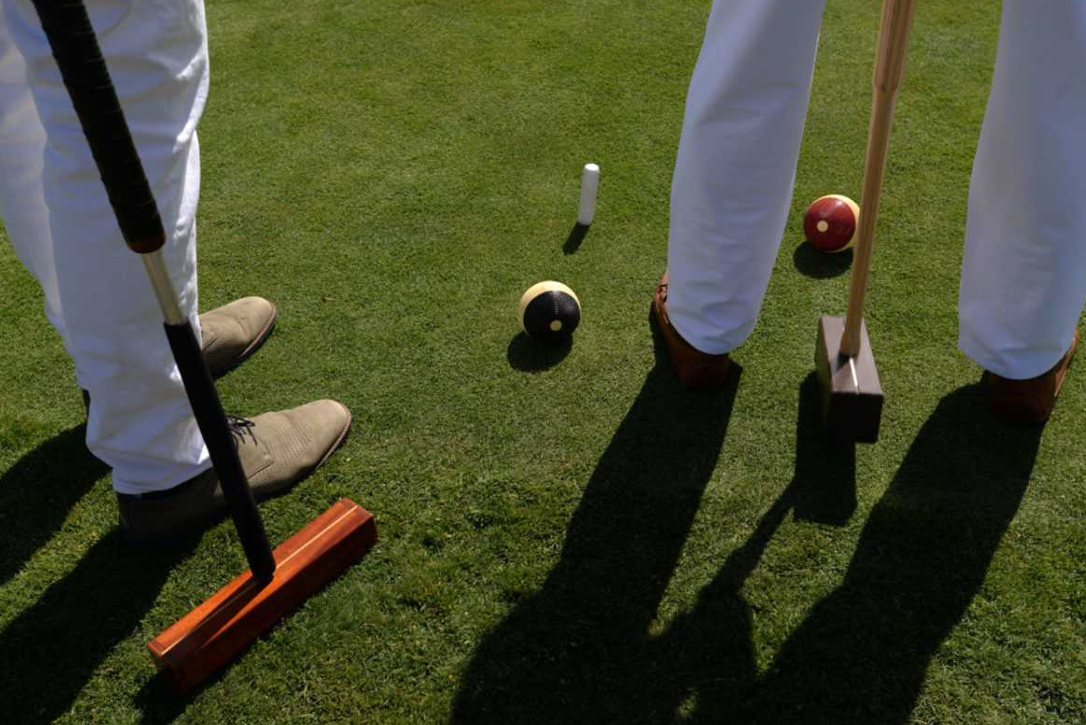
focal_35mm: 36
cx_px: 552
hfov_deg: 53.1
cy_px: 362
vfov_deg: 36.9
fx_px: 1086
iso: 50
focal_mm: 35
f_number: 8
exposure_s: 1/200
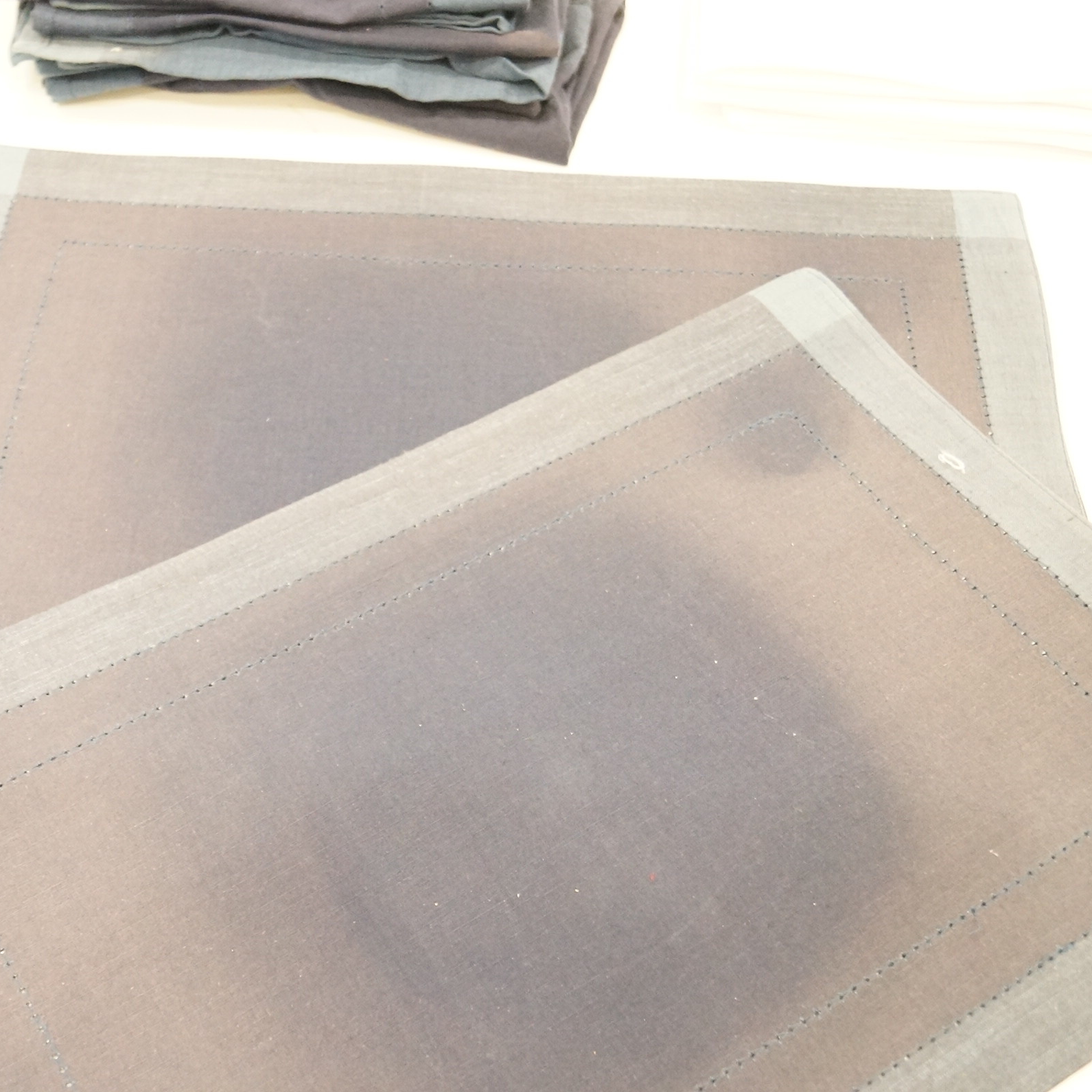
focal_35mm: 47
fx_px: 1677
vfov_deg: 36.1
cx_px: 399
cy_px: 535
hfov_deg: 35.8
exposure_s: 1/20
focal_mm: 24
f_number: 4
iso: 3200
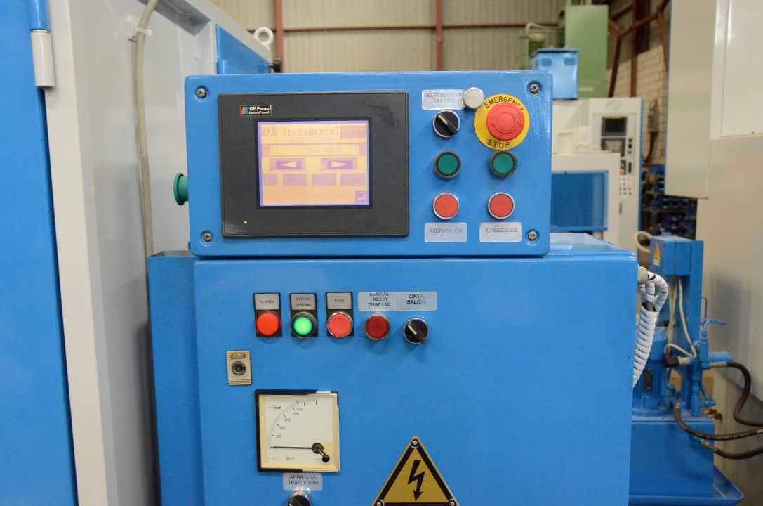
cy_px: 253
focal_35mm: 36
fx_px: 761
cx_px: 382
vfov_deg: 36.7
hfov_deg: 53.2
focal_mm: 24
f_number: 7.1
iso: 6400
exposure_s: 1/200
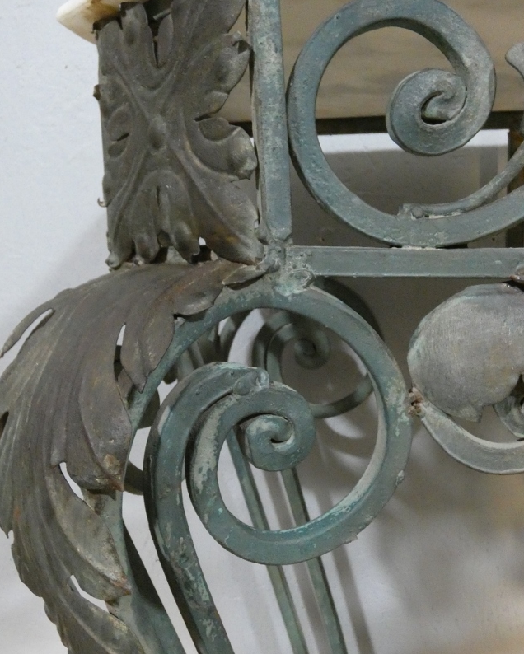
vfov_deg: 46.8
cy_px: 361
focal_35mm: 39
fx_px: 755
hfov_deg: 38.1
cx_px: 214
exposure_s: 1/60
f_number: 3.3
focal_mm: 5.5
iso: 1600
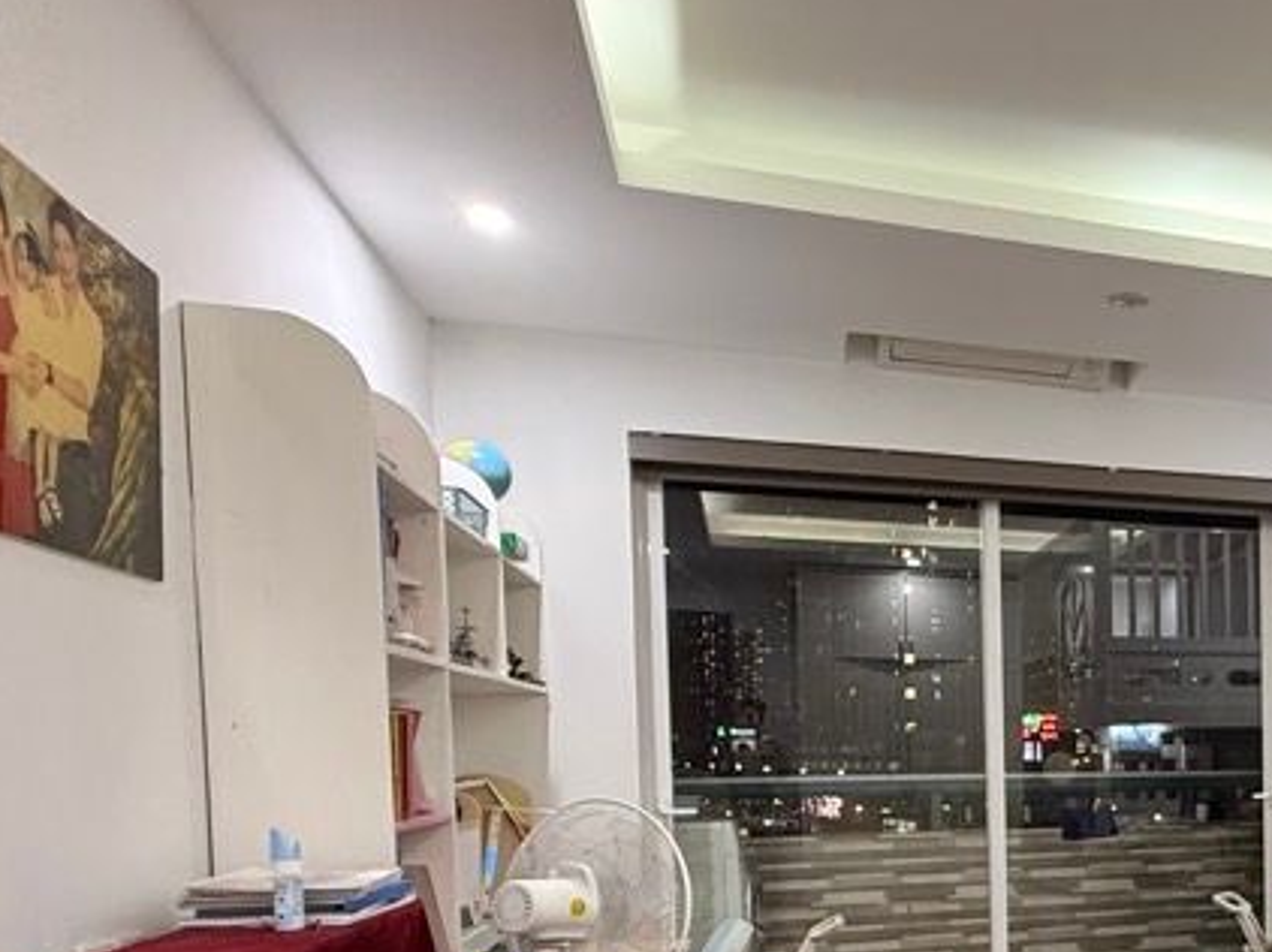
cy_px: 798
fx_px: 1249
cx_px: 1245
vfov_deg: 39.6
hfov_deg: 46.2
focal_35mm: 34
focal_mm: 2.22
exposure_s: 1/75
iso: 320
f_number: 2.2
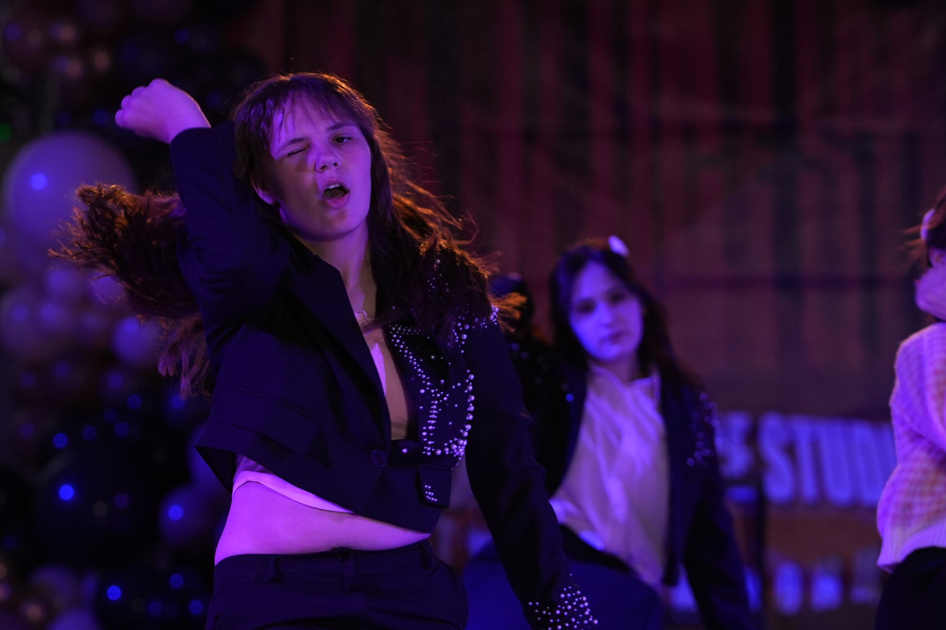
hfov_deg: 12.0
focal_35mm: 171
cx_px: 351
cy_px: 281
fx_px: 4492
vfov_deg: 8.0
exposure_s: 1/400
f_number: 2.2
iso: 800
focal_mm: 85
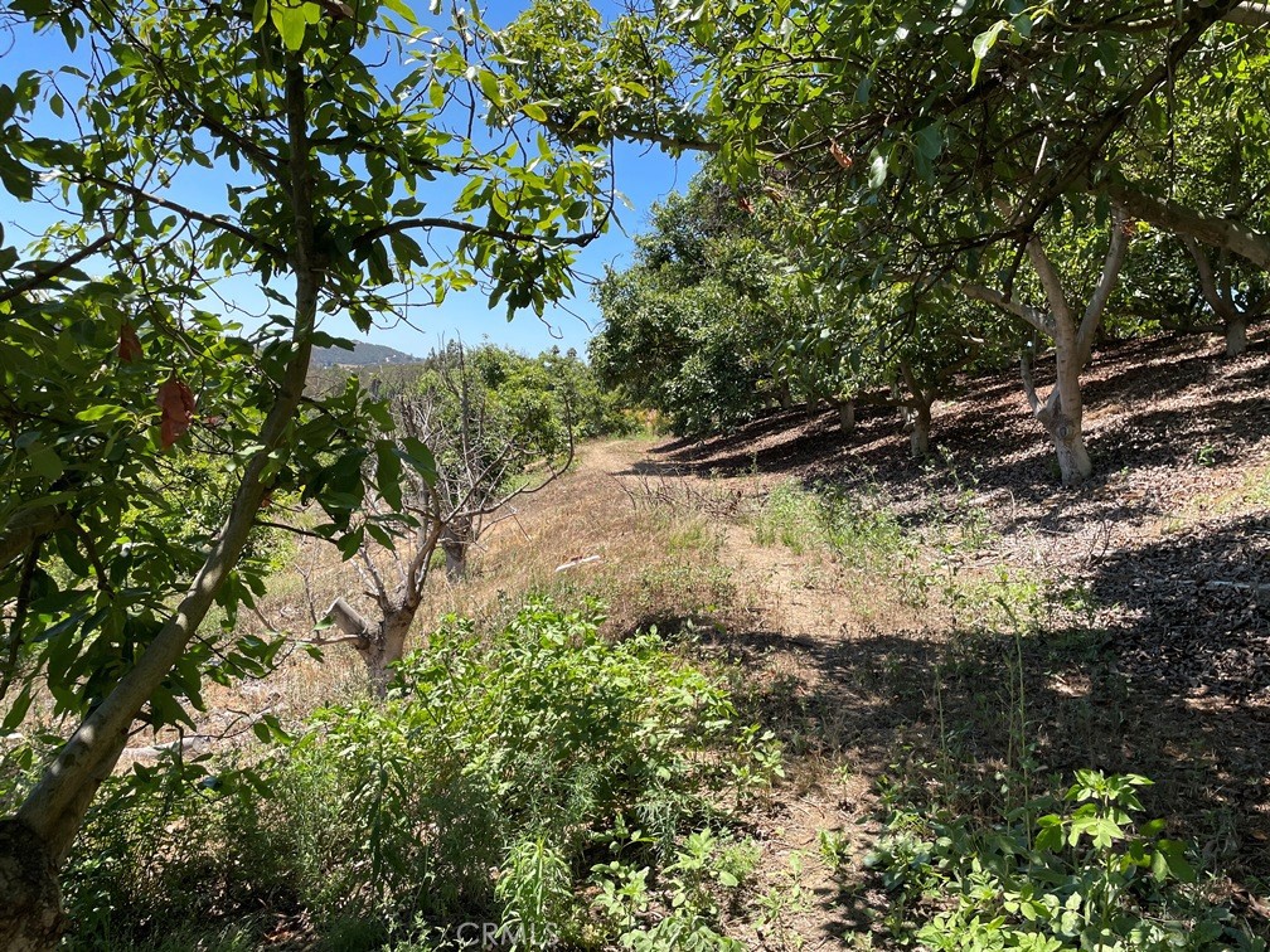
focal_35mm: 26
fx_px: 954
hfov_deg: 67.3
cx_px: 635
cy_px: 476
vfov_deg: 53.1
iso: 32
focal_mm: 4.2
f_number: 1.6
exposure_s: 1/1401
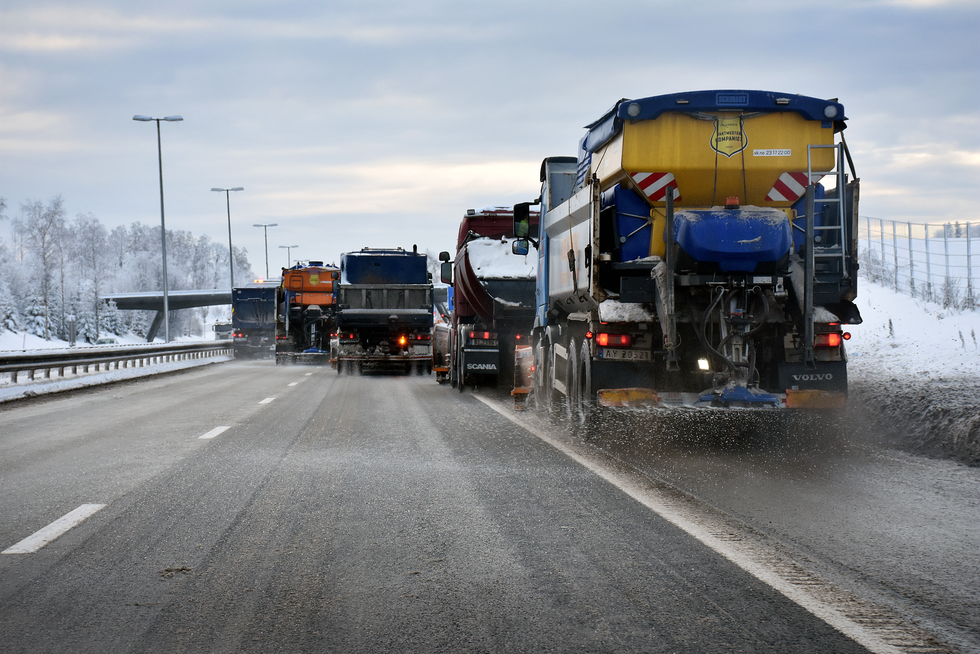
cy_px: 327
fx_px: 2286
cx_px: 490
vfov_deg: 16.3
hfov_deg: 24.2
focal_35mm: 84
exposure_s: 1/500
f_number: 8
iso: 800
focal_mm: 56
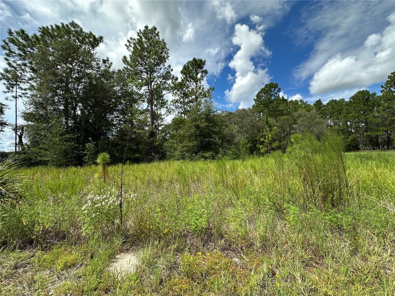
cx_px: 198
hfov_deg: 102.1
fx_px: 160
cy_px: 148
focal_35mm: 14
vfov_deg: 85.7
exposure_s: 1/1024
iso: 40
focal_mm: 2.22
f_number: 2.2
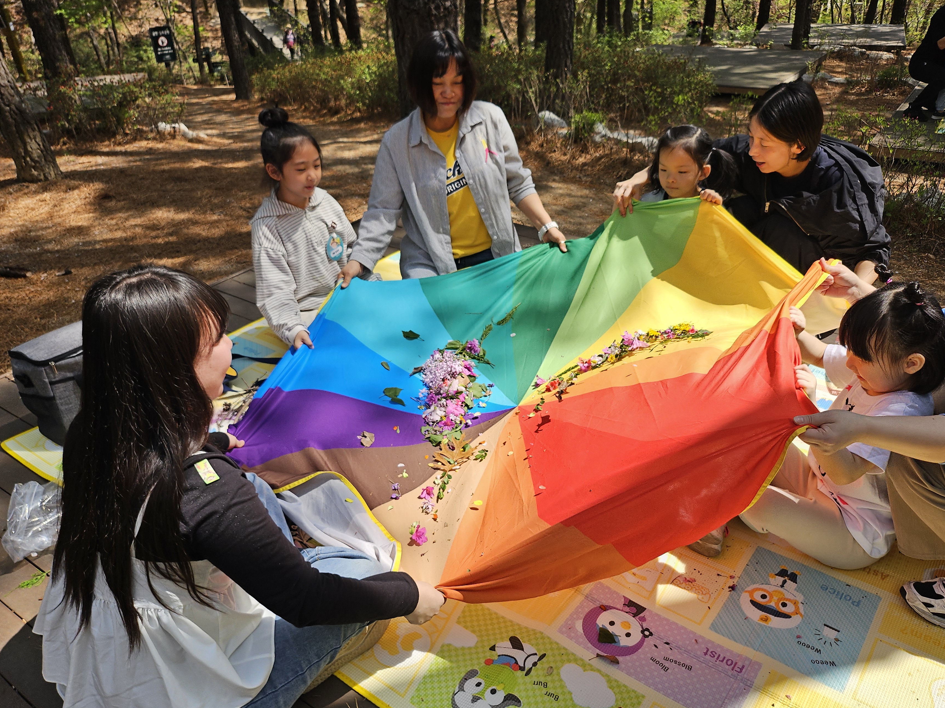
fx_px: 764
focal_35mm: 28
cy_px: 370
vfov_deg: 49.7
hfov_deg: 63.4
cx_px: 510
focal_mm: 5
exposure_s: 1/2497
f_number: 1.8
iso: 50
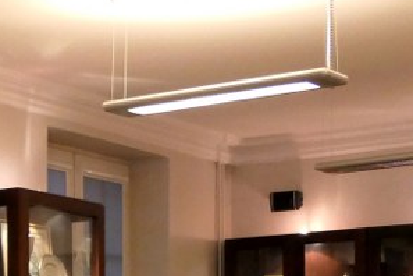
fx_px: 1629
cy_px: 521
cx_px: -209
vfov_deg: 9.2
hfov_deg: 13.6
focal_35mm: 142
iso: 1600
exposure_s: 1/50
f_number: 3.2
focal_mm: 11.9
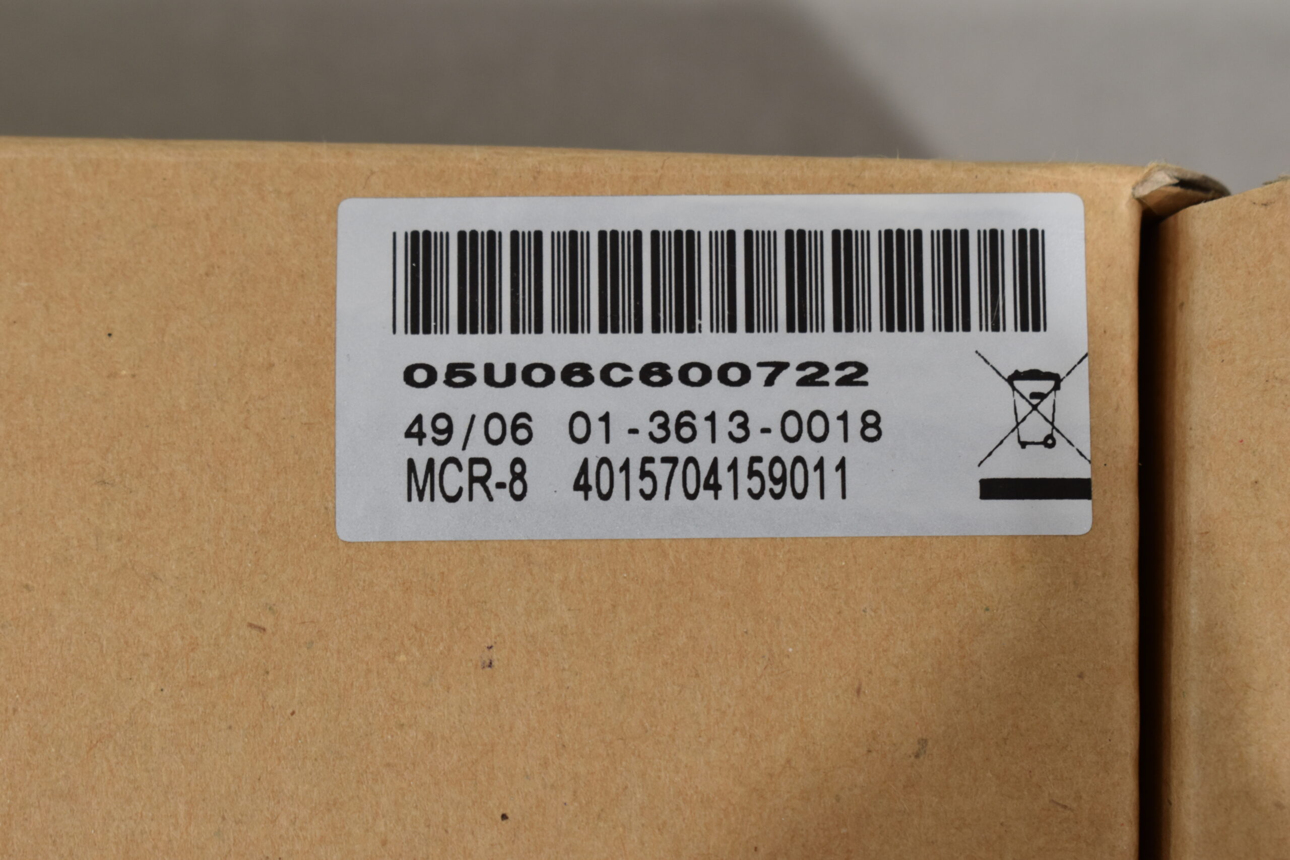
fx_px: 2956
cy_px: 430
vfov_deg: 16.6
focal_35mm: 82
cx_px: 645
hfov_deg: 24.6
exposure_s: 1/60
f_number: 7.1
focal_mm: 55
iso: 400
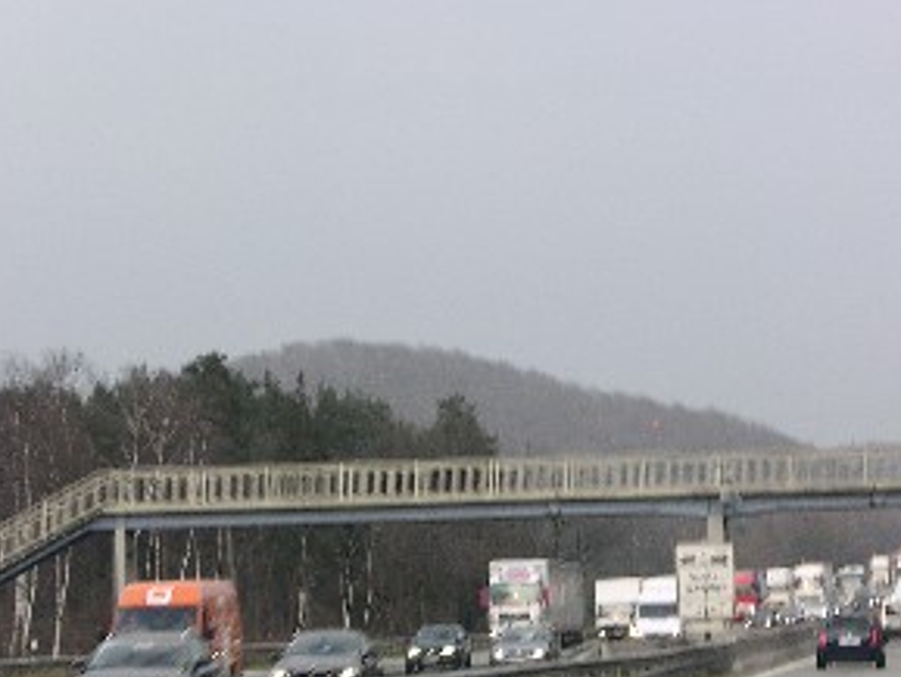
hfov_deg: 10.4
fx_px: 4921
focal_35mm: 189
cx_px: 731
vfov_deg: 7.9
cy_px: 509
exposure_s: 1/102
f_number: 5
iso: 50
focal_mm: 23.7
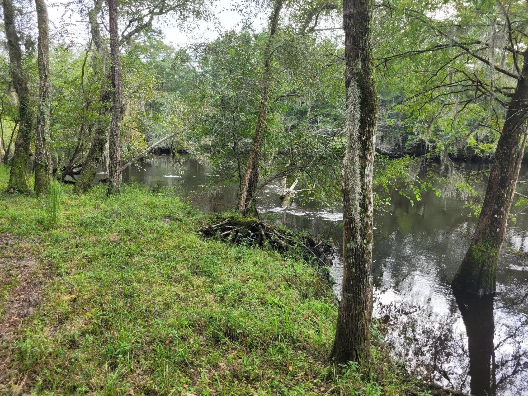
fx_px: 397
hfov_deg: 67.3
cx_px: 264
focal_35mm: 26
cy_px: 198
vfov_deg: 53.1
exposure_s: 1/243
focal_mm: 5.4
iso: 40
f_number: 1.8
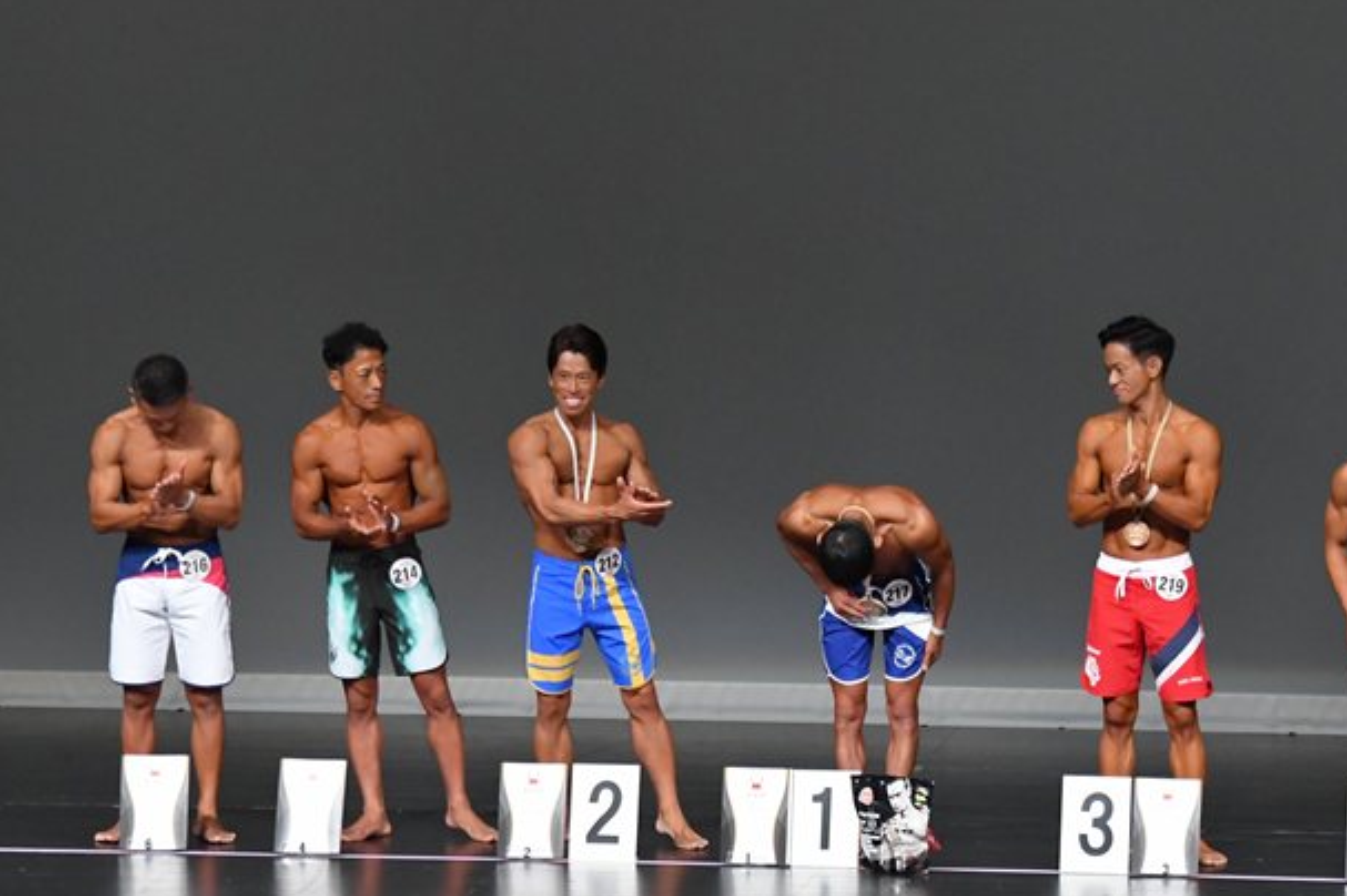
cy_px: 526
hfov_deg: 8.0
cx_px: 800
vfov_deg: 5.3
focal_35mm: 258
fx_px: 9648
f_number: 5.6
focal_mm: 135
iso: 5000
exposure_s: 1/400
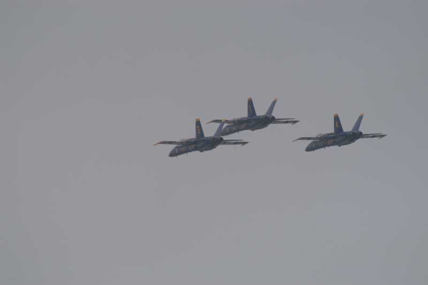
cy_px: 142
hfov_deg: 4.6
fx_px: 5345
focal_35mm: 450
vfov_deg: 3.0
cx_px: 214
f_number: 6.3
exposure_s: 1/2500
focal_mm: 300
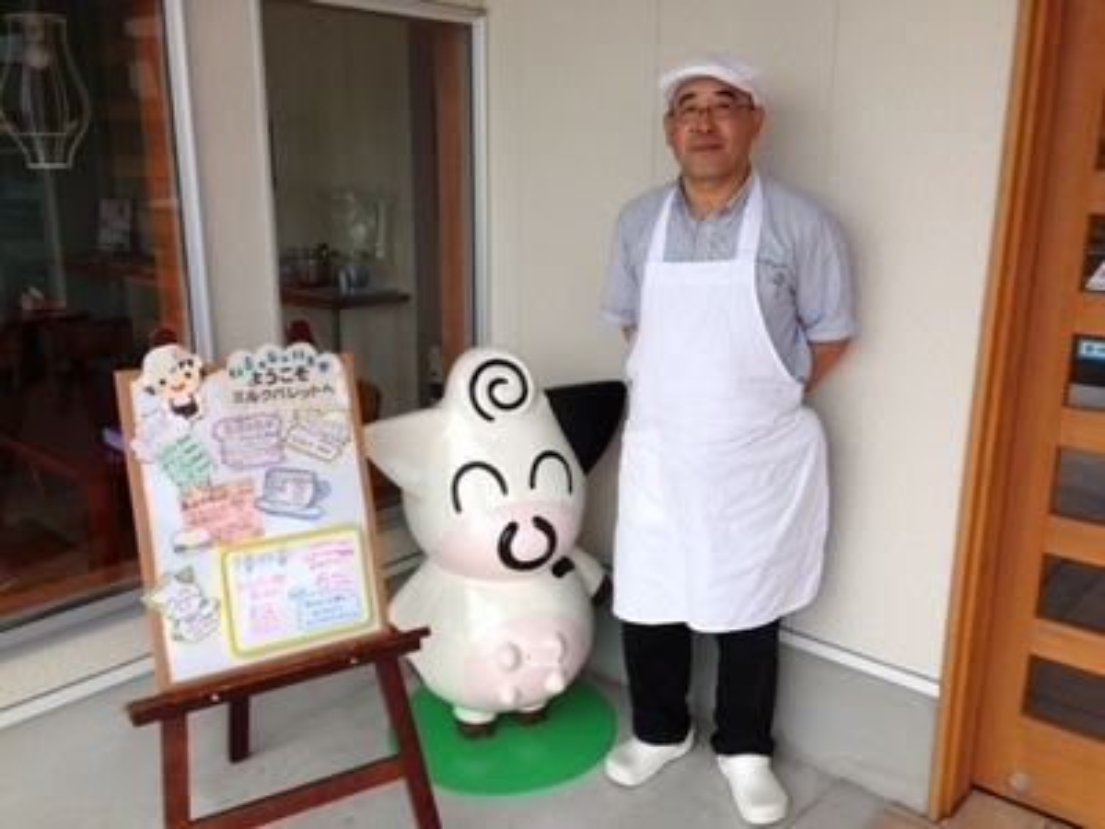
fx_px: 1053
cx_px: 552
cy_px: 414
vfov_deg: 42.9
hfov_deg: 55.4
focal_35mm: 33
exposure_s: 1/645
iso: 50
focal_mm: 4.13
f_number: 2.4
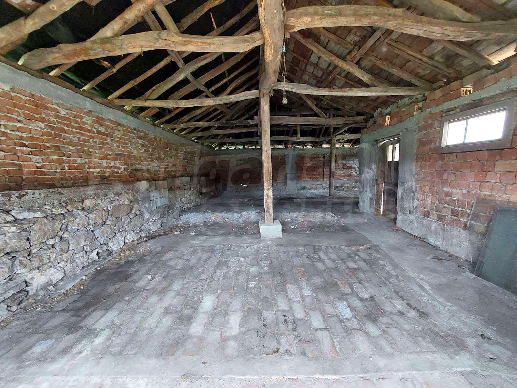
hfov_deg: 106.2
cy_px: 194
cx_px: 258
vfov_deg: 89.9
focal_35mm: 13
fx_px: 194
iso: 400
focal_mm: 1.74
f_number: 2.2
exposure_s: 1/30
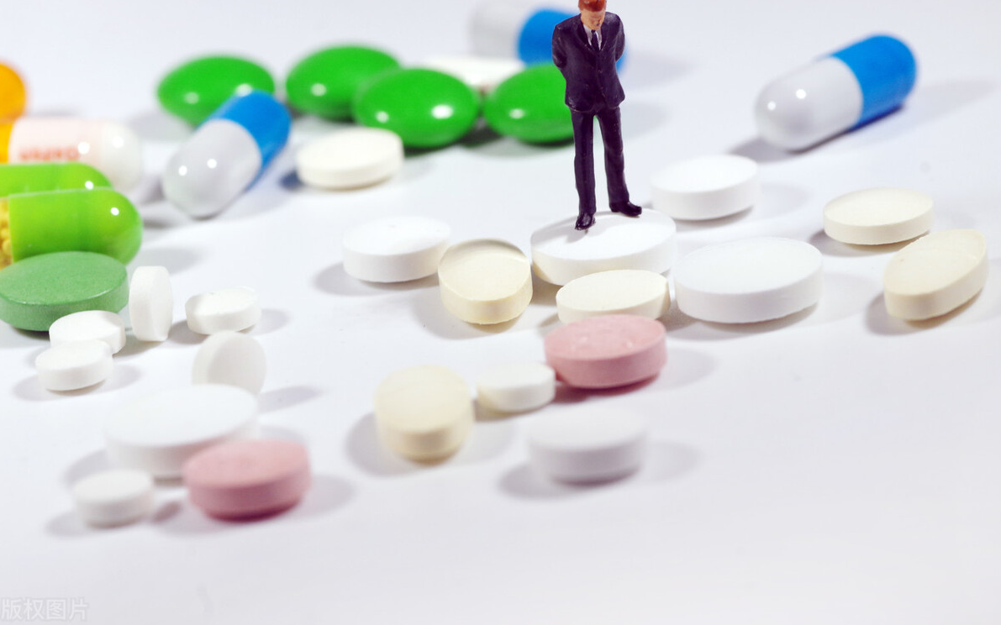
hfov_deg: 13.6
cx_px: 502
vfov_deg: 8.5
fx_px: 4201
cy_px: 292
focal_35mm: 154
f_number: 10
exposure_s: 1/100
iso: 800
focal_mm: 100
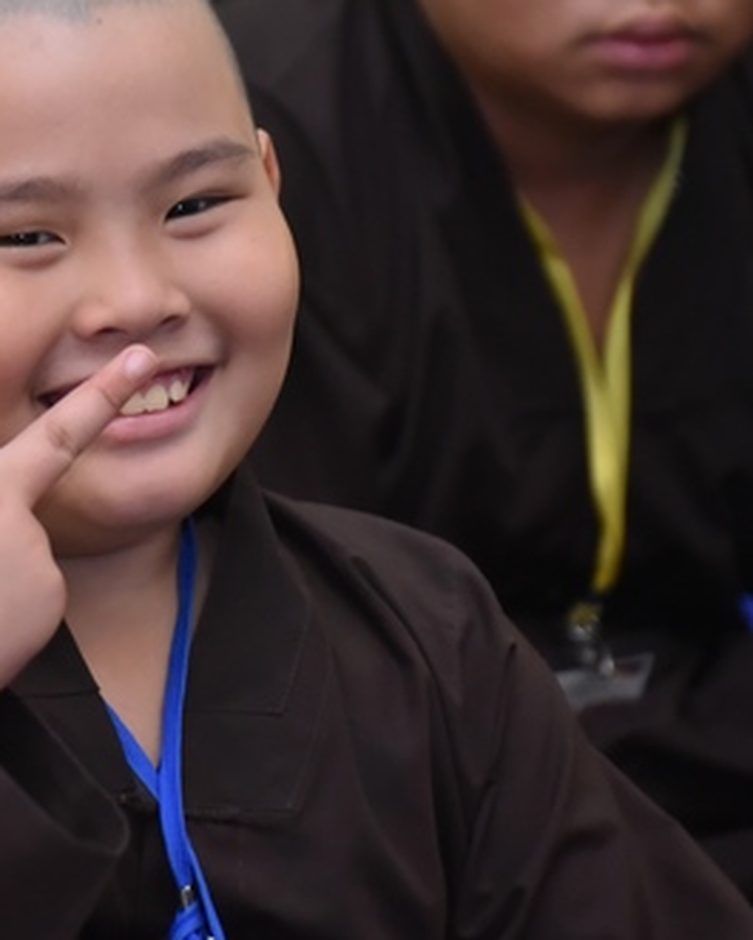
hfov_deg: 4.2
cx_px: 117
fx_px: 10275
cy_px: 400
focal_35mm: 369
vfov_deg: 5.2
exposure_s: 1/200
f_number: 5.6
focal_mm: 200
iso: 3200
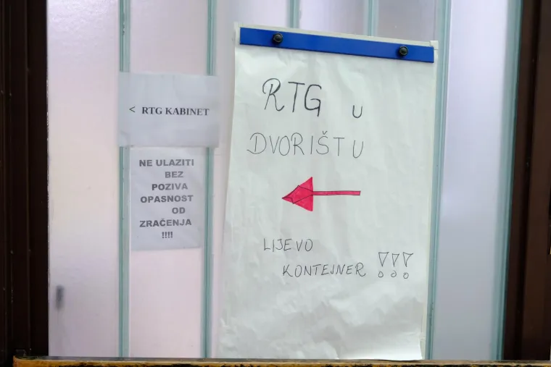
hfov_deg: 41.1
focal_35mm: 48
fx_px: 735
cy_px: 184
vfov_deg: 28.1
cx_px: 276
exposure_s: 1/200
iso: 3200
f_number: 2.8
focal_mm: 32.1
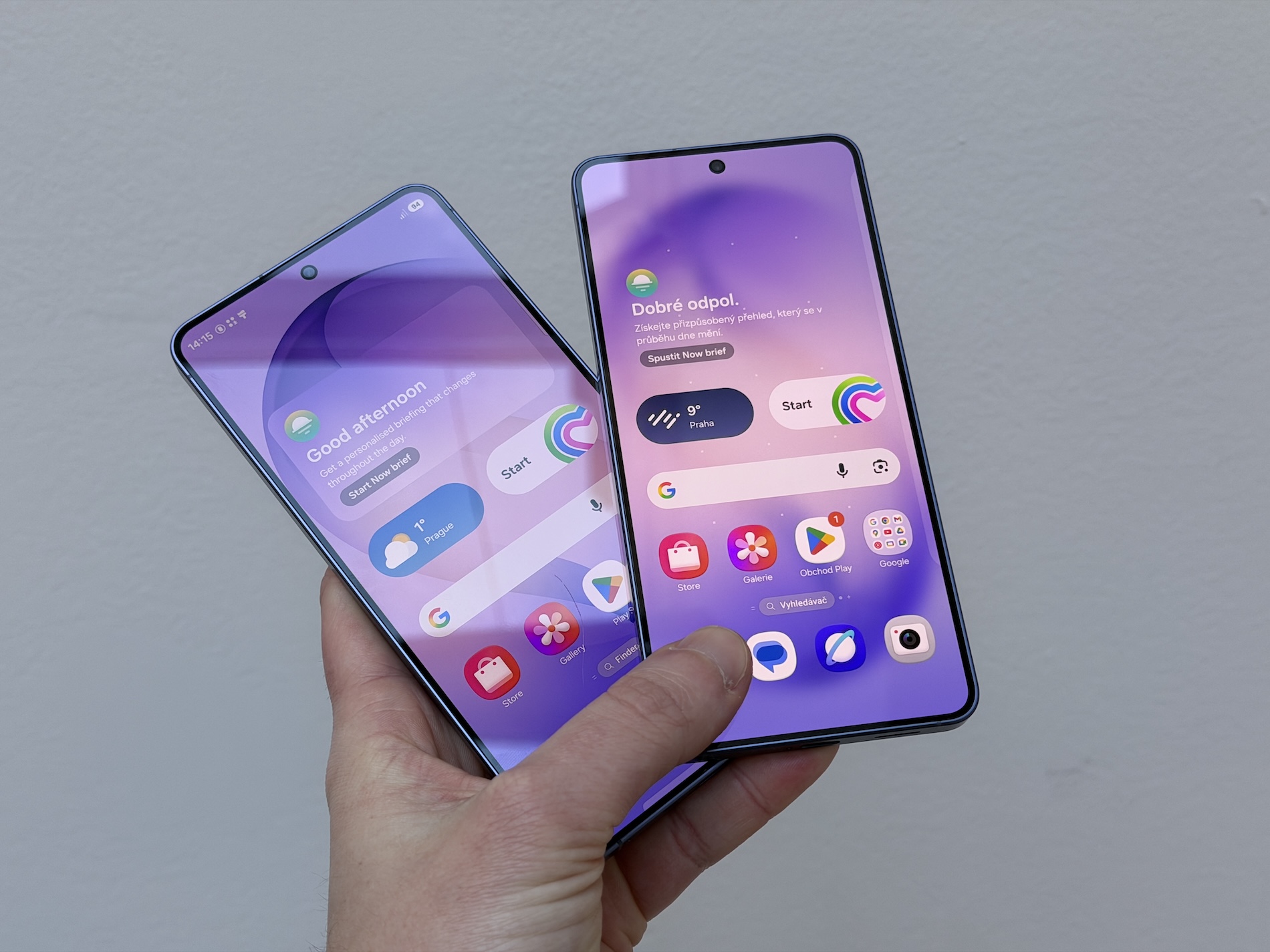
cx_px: 635
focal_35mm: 48
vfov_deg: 30.3
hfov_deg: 39.7
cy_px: 476
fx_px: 1761
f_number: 1.78
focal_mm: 6.76
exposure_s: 1/100
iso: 80
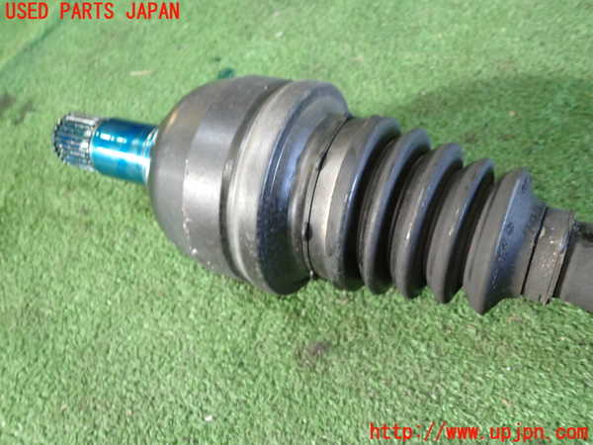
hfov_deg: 60.0
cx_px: 296
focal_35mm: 30
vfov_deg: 46.8
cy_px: 222
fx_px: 514
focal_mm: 5.4
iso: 250
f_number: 2.3
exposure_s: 1/30
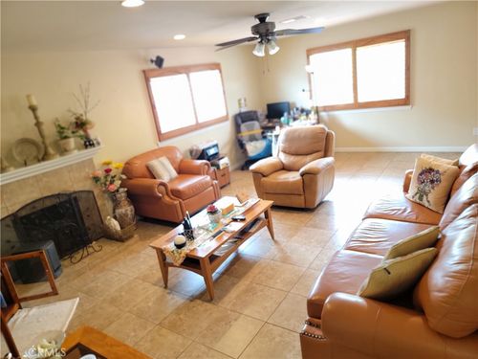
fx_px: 331
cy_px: 180
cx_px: 239
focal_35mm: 24
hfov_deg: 71.6
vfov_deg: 56.8
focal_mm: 6.7
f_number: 1.8
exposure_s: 1/40
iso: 320
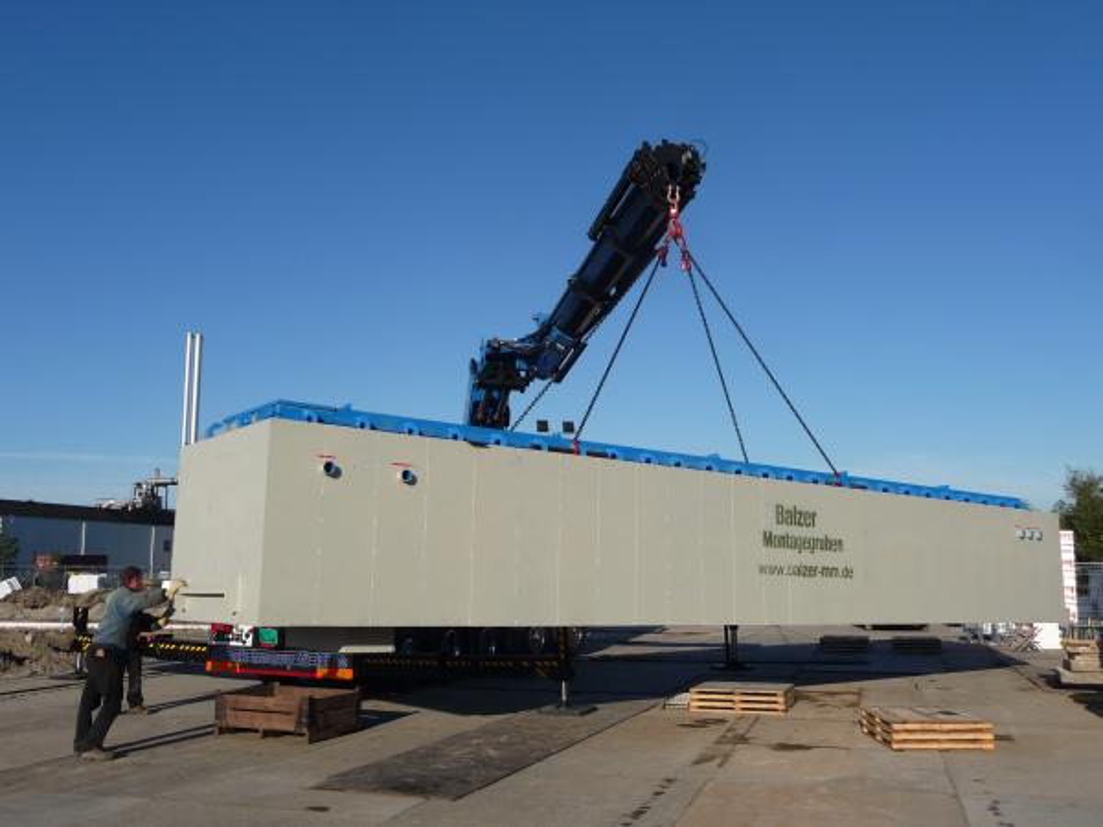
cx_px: 552
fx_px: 1020
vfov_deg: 44.2
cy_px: 414
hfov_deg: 56.8
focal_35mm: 32
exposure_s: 1/250
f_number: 8
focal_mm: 5.3
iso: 100
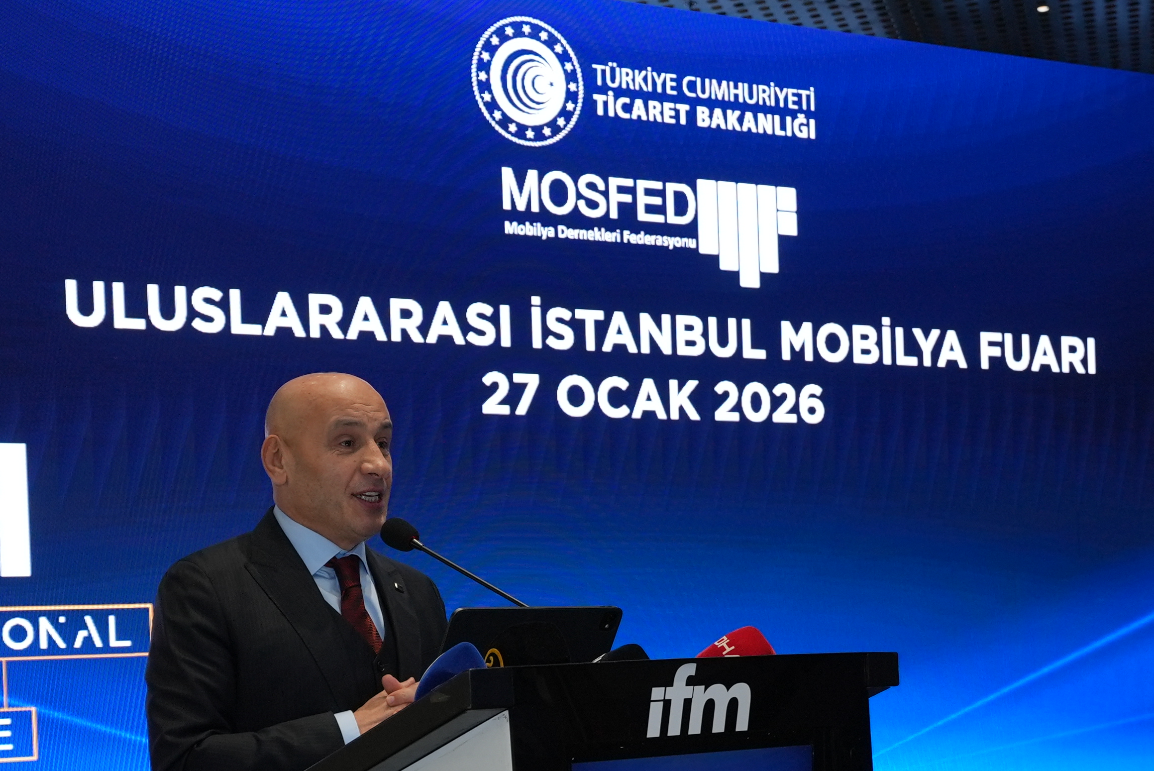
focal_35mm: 64
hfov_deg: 31.3
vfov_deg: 20.9
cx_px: 463
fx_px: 2053
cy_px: 677
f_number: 4.5
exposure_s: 1/125
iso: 1000
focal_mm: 35
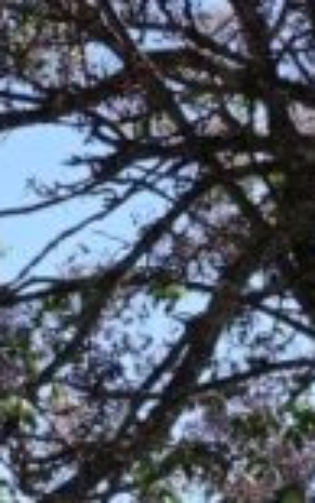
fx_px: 3499
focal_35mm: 255
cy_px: 493
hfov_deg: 4.8
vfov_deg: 8.2
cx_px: -727
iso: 100
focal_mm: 8.8
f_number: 4
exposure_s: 1/640
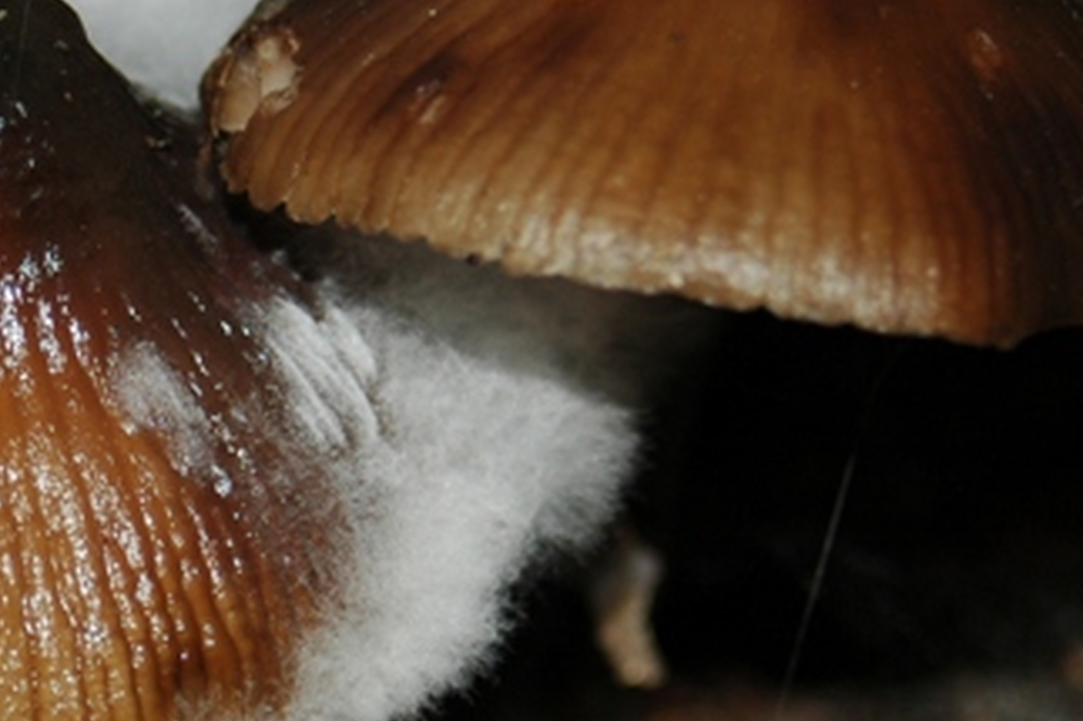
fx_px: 8930
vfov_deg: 4.6
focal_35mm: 297
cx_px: -154
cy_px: 345
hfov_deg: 6.9
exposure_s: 1/125
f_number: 6.3
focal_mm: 80
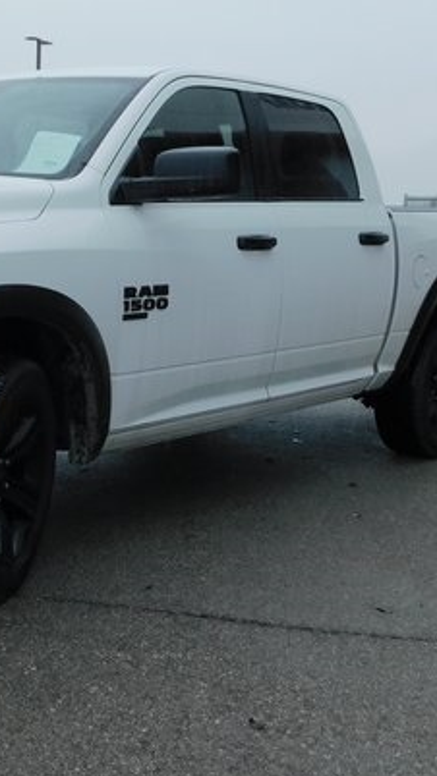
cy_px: 371
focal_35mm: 52
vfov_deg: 39.9
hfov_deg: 22.2
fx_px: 1072
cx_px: 6
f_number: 3.2
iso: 125
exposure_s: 1/320
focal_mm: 5.3
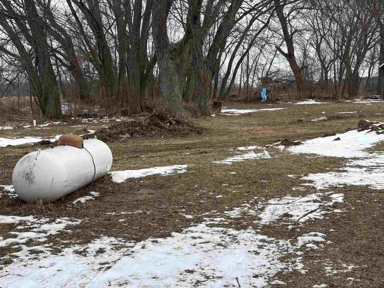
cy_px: 104
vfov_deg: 28.4
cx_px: 231
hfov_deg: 37.3
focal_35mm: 51
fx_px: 566
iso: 50
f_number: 1.6
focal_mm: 5.96
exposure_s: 1/2283
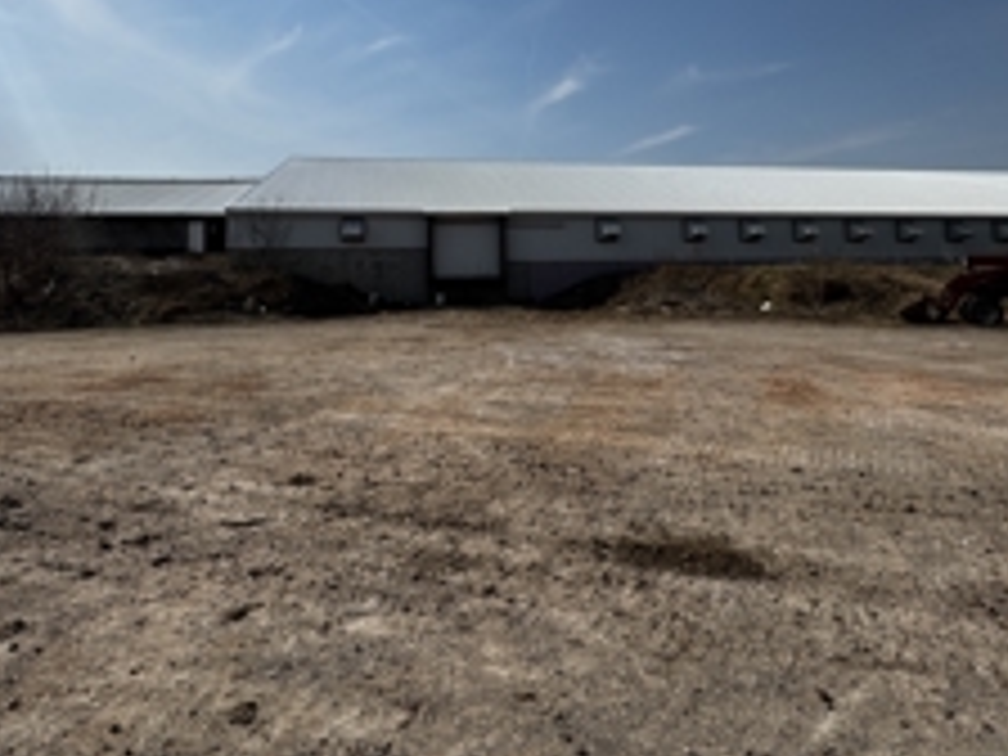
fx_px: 728
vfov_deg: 53.0
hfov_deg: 69.4
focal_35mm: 25
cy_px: 212
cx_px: 500
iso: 32
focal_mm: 2.22
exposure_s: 1/3906
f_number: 2.2
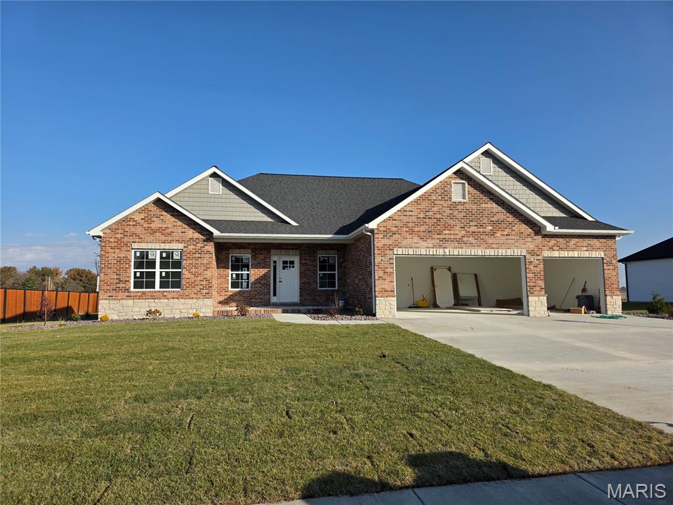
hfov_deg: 73.9
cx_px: 336
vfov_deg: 58.9
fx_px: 447
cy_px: 252
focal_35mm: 23
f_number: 1.7
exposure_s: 1/6150
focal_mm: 6.3
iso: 80
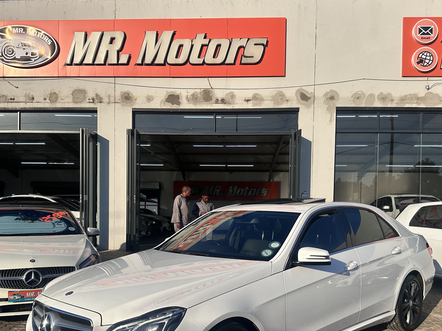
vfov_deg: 41.3
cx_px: 211
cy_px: 220
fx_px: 434
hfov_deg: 53.9
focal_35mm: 34
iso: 80
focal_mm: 6.86
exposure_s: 1/5848
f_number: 1.78
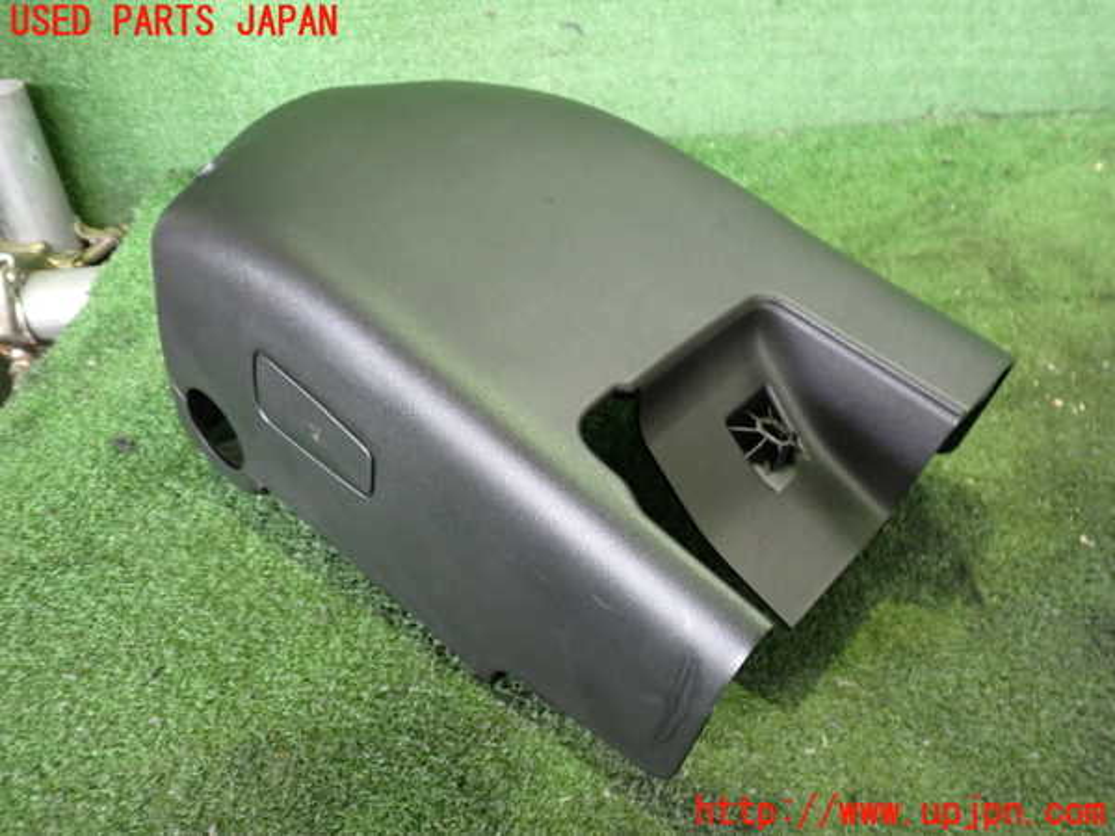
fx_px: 966
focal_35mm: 30
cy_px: 418
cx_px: 558
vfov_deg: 46.8
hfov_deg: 60.0
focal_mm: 5.4
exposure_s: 1/30
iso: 800
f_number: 2.3
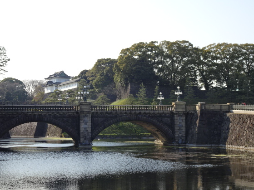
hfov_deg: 34.9
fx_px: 403
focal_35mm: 55
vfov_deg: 26.5
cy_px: 105
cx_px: 110
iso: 80
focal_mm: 8.18
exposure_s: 1/400
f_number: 4.5
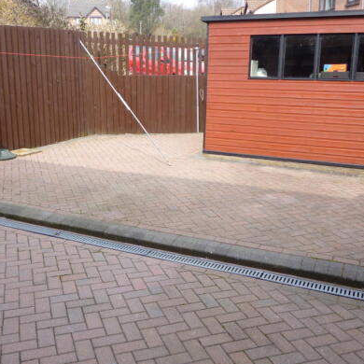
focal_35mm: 37
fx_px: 440
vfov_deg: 44.9
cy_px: 171
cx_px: 165
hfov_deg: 44.9
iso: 100
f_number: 3.1
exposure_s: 1/320
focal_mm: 5
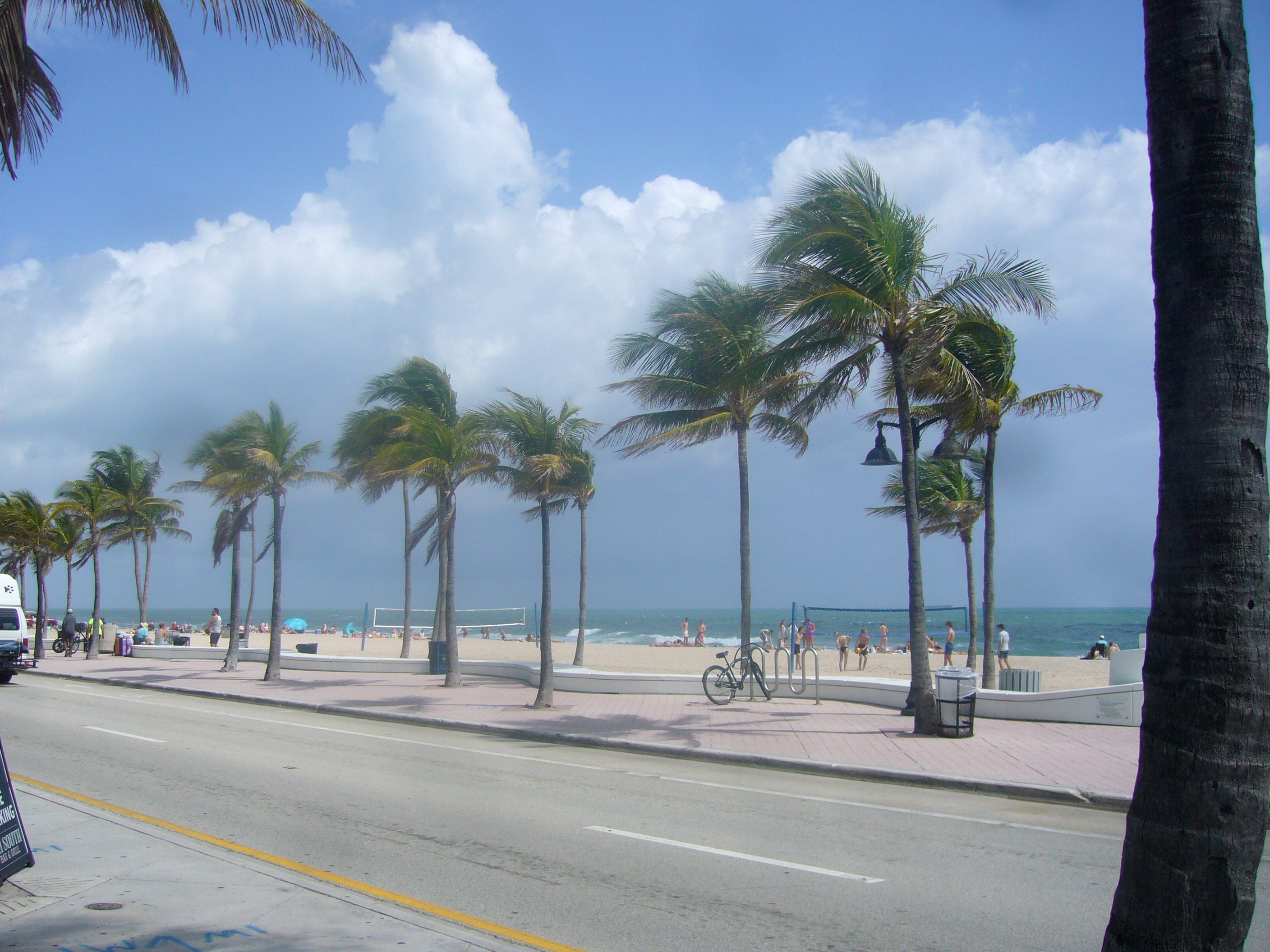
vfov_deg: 40.7
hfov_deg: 52.6
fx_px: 1284
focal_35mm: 35
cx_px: 635
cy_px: 476
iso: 100
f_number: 5.6
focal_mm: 5.8
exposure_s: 1/1000
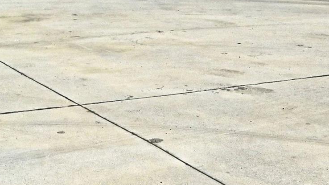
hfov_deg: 22.3
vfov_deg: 12.2
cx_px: 29
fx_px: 811
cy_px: -114
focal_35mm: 93
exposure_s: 1/2000
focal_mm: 21.5
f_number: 8
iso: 400
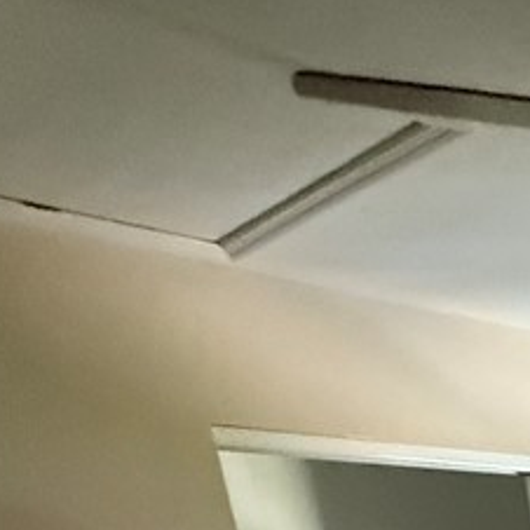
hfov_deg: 19.7
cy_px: 814
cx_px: 1018
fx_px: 970
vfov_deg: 23.7
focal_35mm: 56
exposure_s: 1/60
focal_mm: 2.22
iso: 800
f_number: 2.2
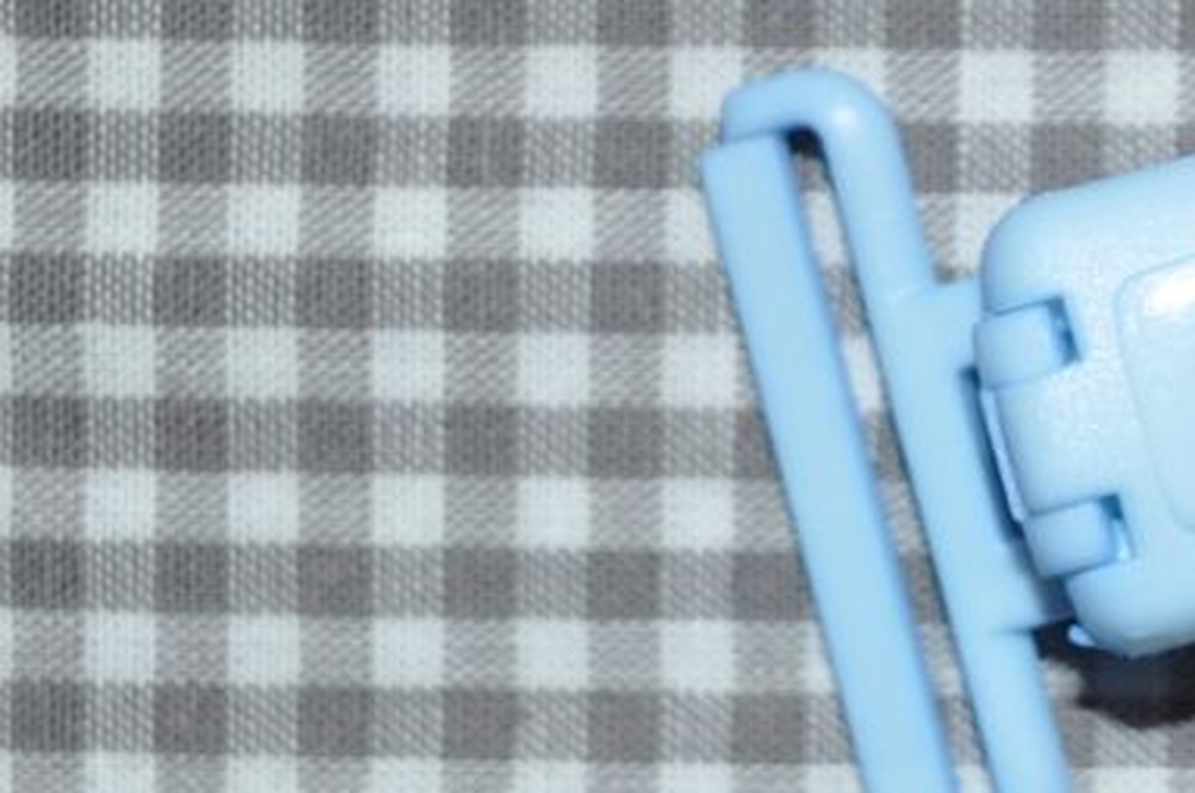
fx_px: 4772
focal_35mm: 144
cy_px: 404
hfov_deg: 14.0
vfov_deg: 9.5
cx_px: 1223
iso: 200
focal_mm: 46
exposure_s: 1/60
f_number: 5
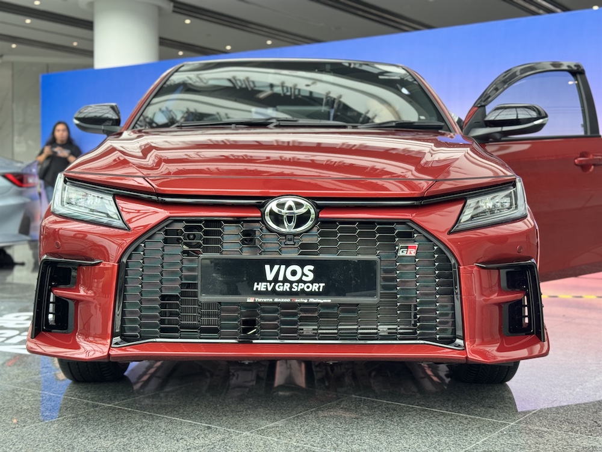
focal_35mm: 48
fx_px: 835
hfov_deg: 39.7
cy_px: 226
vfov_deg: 30.3
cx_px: 301
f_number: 1.78
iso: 50
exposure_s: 1/187
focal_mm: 6.76
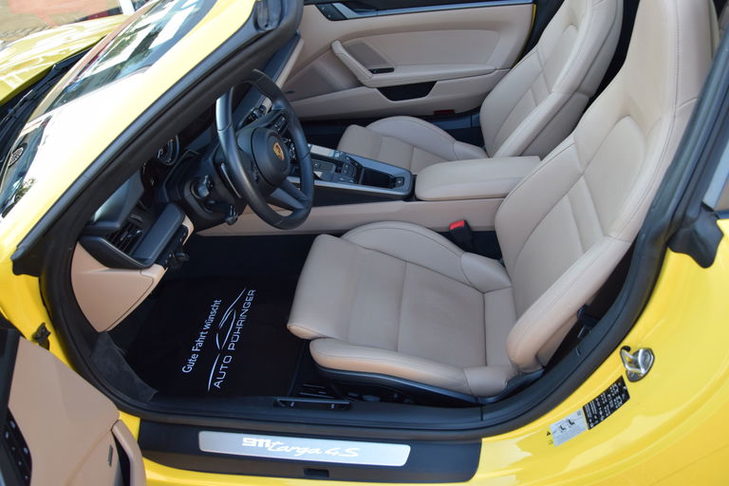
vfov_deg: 25.8
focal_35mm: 52
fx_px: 1063
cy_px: 243
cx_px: 364
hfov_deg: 37.9
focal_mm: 35
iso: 400
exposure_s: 1/160
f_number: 6.3
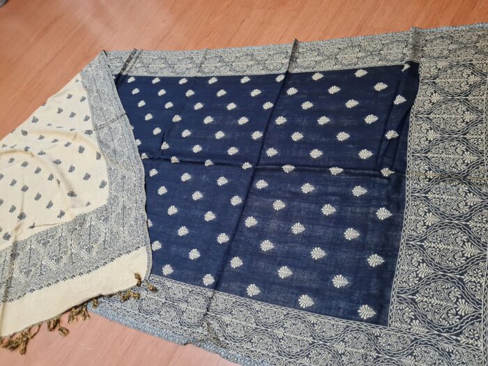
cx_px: 244
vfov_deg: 53.1
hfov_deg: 67.3
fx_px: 367
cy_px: 183
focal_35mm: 26
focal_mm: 5.4
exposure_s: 1/24
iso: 800
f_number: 1.8
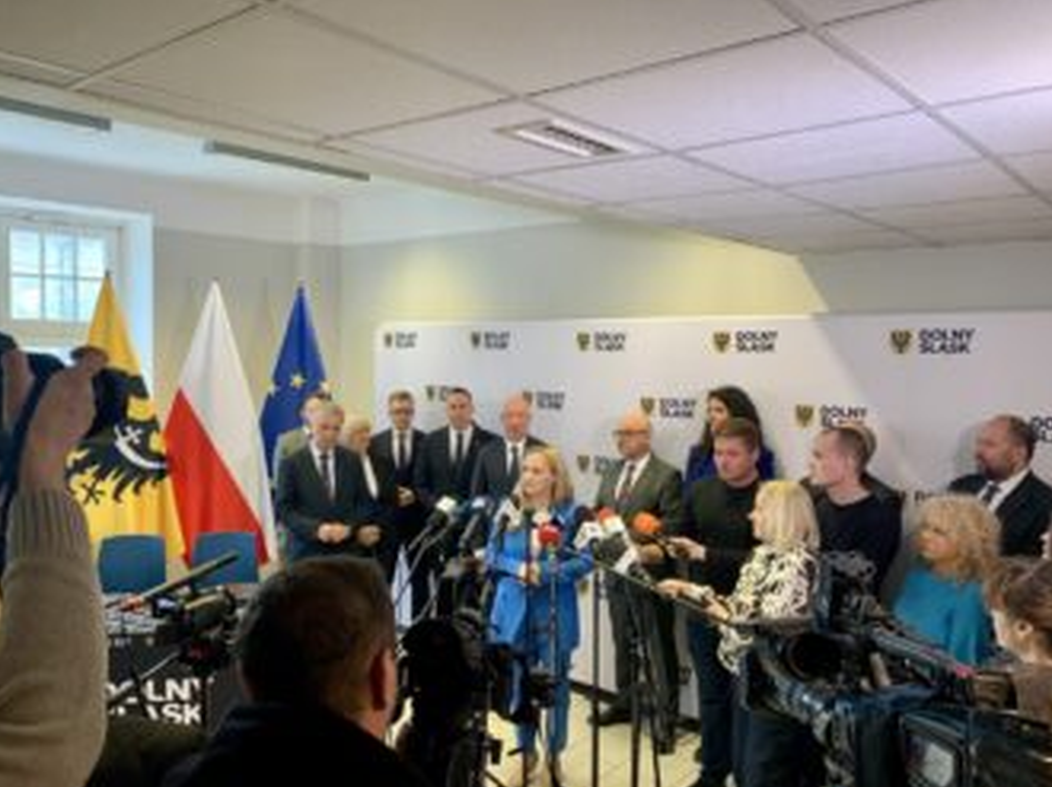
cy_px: 395
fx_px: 850
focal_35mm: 28
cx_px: 502
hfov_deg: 63.5
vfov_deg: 49.7
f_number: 1.8
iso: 50
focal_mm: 4.25
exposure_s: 1/50
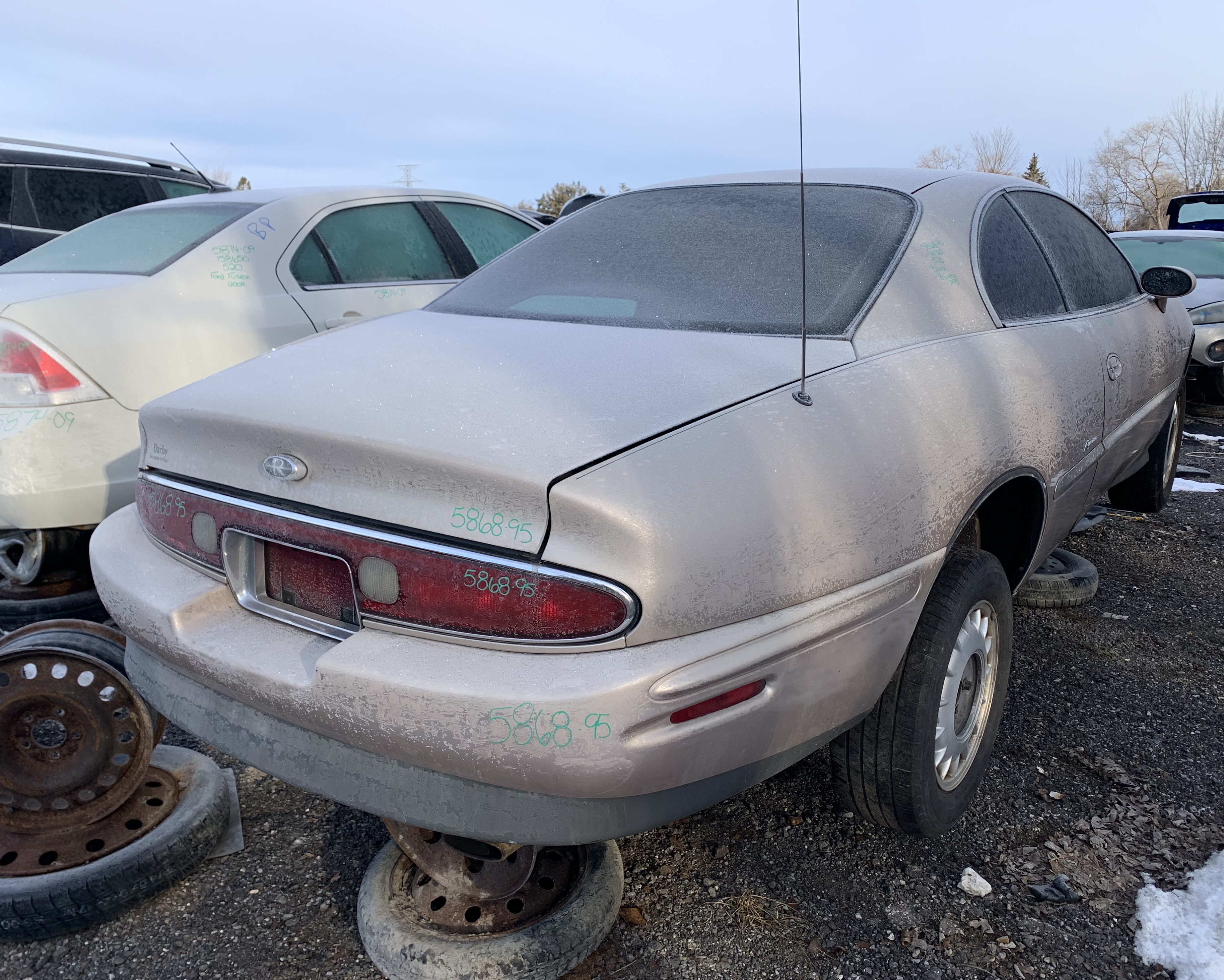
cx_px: 664
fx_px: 1014
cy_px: 499
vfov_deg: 51.5
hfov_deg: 62.1
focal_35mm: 28
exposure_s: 1/771
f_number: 1.8
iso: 25
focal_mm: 4.25
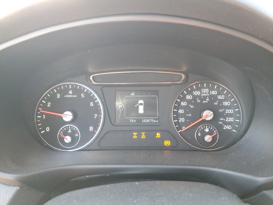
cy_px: 102
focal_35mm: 26
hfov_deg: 67.3
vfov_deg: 53.1
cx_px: 136
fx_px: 205
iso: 146
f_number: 1.5
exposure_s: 1/60.2
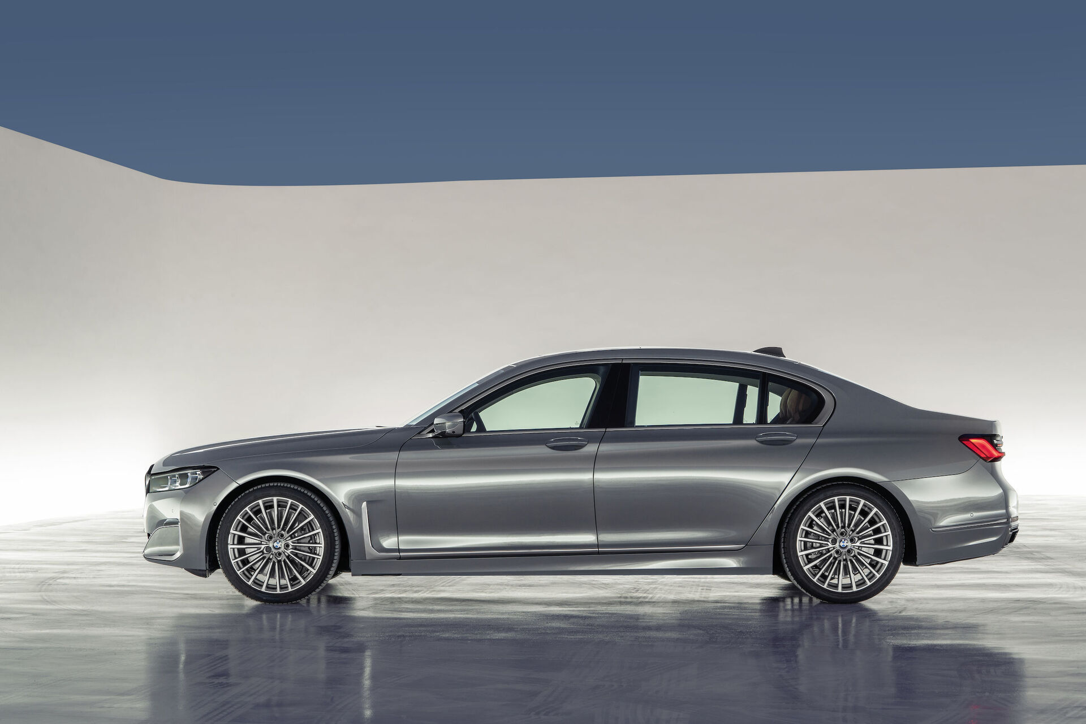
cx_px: 543
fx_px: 2112
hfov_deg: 28.8
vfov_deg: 19.5
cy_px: 362
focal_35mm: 70
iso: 200
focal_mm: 70
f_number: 9.5
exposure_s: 1/2
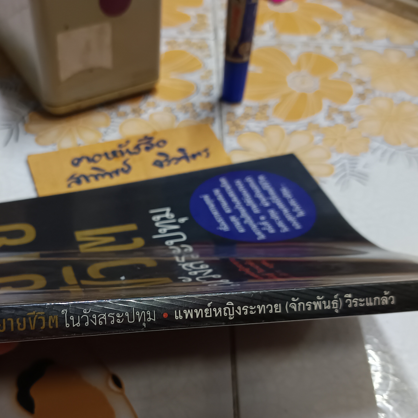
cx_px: 146
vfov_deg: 42.4
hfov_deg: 42.4
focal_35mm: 39
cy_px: 273
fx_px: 533
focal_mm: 5.31
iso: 1056
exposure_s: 1/25
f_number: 1.7
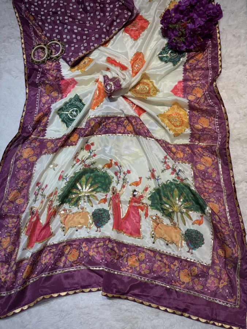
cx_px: 124
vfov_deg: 67.3
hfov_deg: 53.1
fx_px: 247
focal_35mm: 26
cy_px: 164
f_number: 1.6
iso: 32
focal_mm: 5.96
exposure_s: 1/156
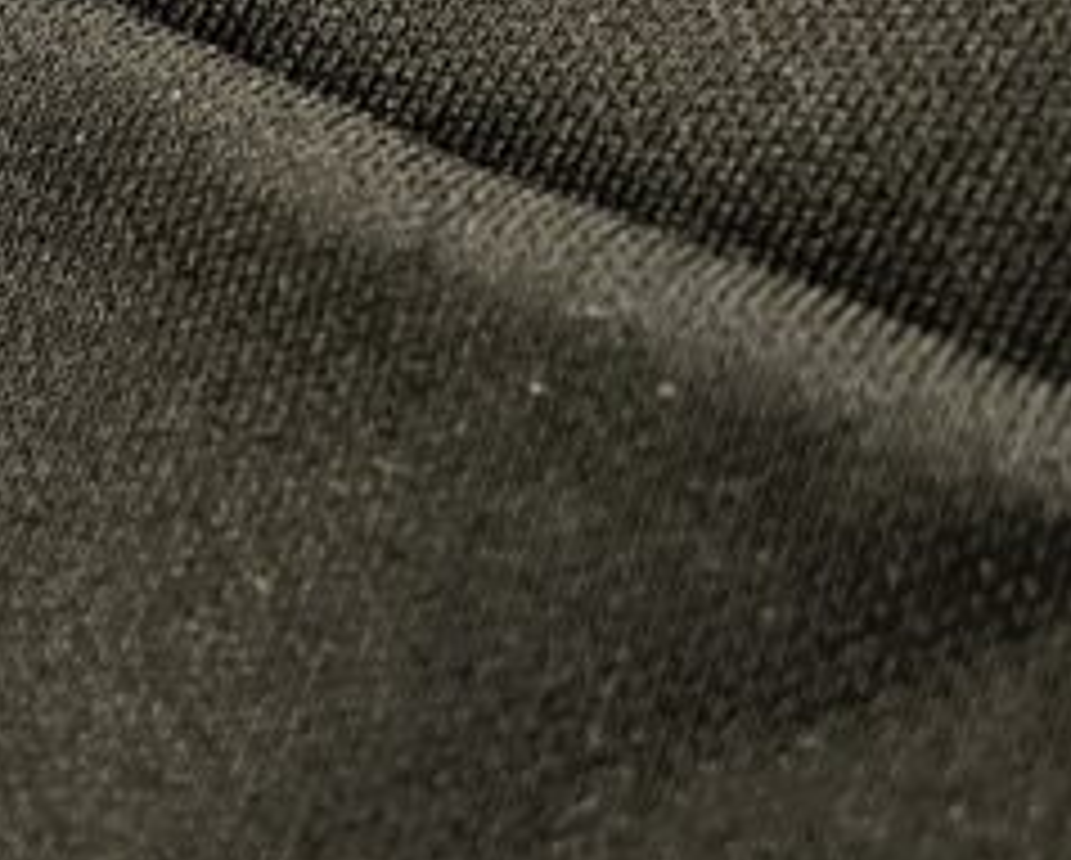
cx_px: 108
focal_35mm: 109
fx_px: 3459
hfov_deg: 17.3
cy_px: -23
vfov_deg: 13.9
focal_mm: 5.1
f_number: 1.6
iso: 1000
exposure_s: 1/20
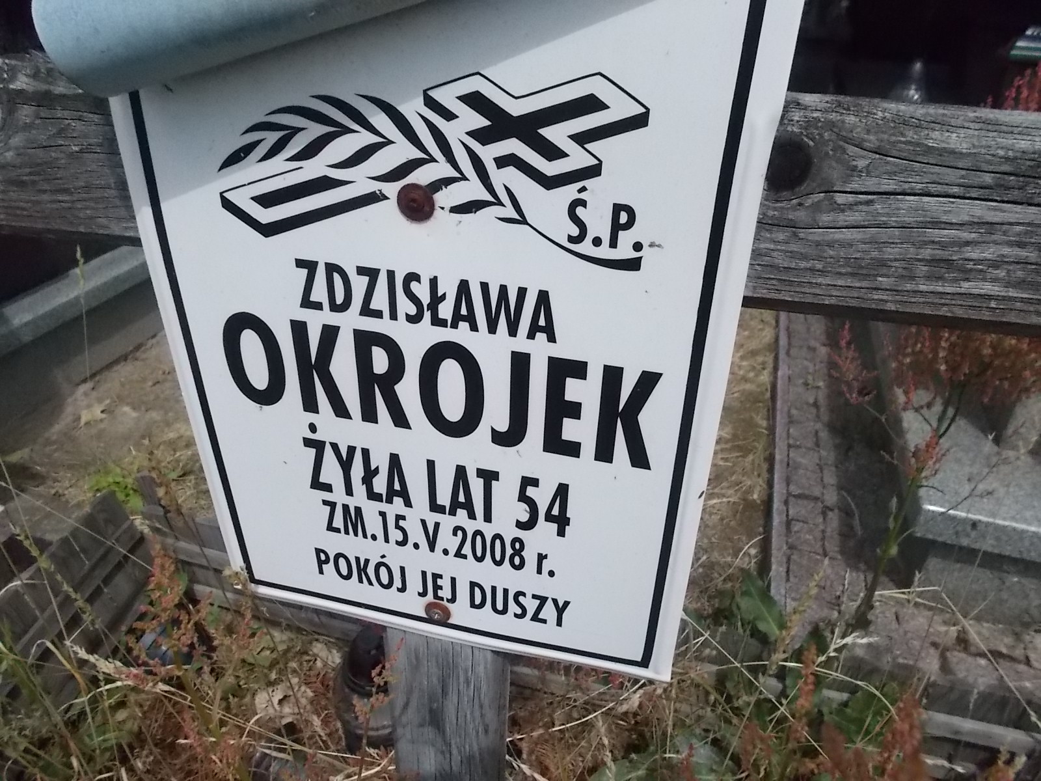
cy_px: 390
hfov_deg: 67.3
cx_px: 520
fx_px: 782
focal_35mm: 26
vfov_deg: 53.1
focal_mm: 4.6
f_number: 8
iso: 400
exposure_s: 1/1250
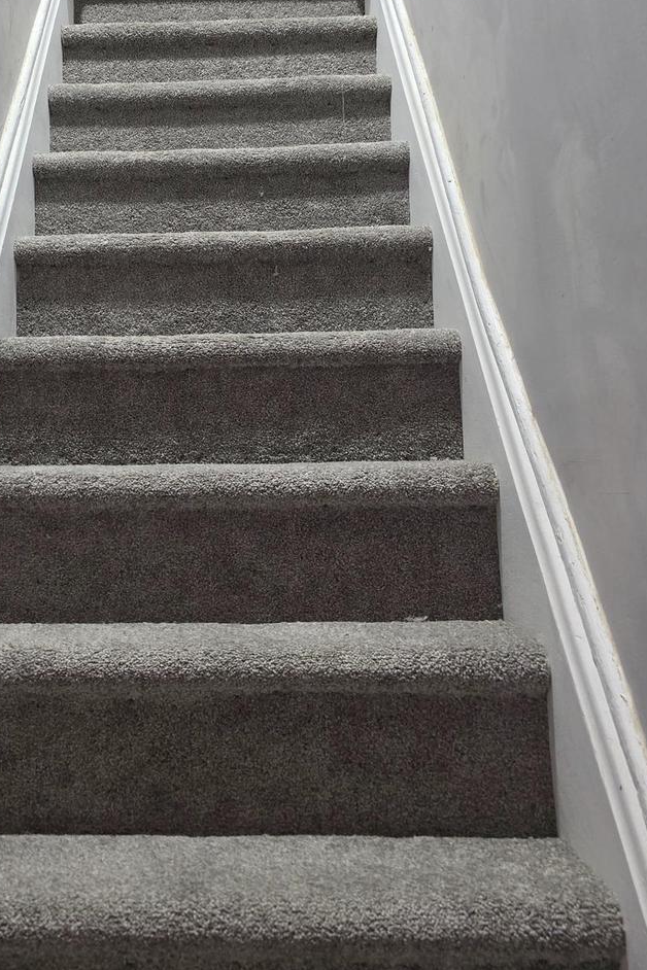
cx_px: 168
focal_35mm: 39
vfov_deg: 48.2
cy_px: 281
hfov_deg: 33.6
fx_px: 1051
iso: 1250
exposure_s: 1/120
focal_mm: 6.3
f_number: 1.7
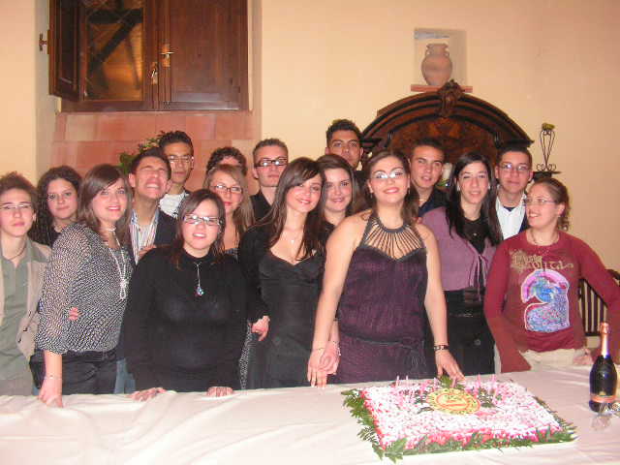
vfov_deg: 39.7
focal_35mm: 36
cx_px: 310
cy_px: 232
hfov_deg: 51.4
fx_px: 645
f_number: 3.2
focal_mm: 6
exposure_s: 1/40
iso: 200
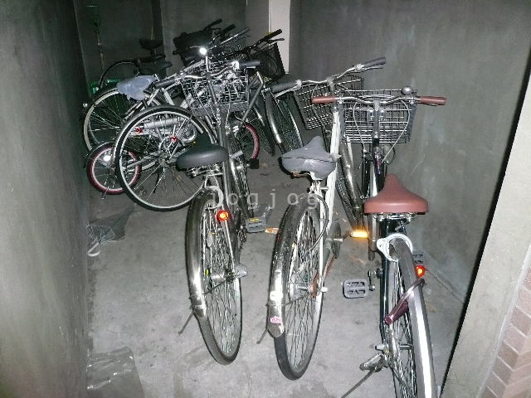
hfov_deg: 63.4
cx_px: 266
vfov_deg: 49.7
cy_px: 199
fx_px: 430
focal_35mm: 28
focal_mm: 4.6
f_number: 2.8
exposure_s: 1/30
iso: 400
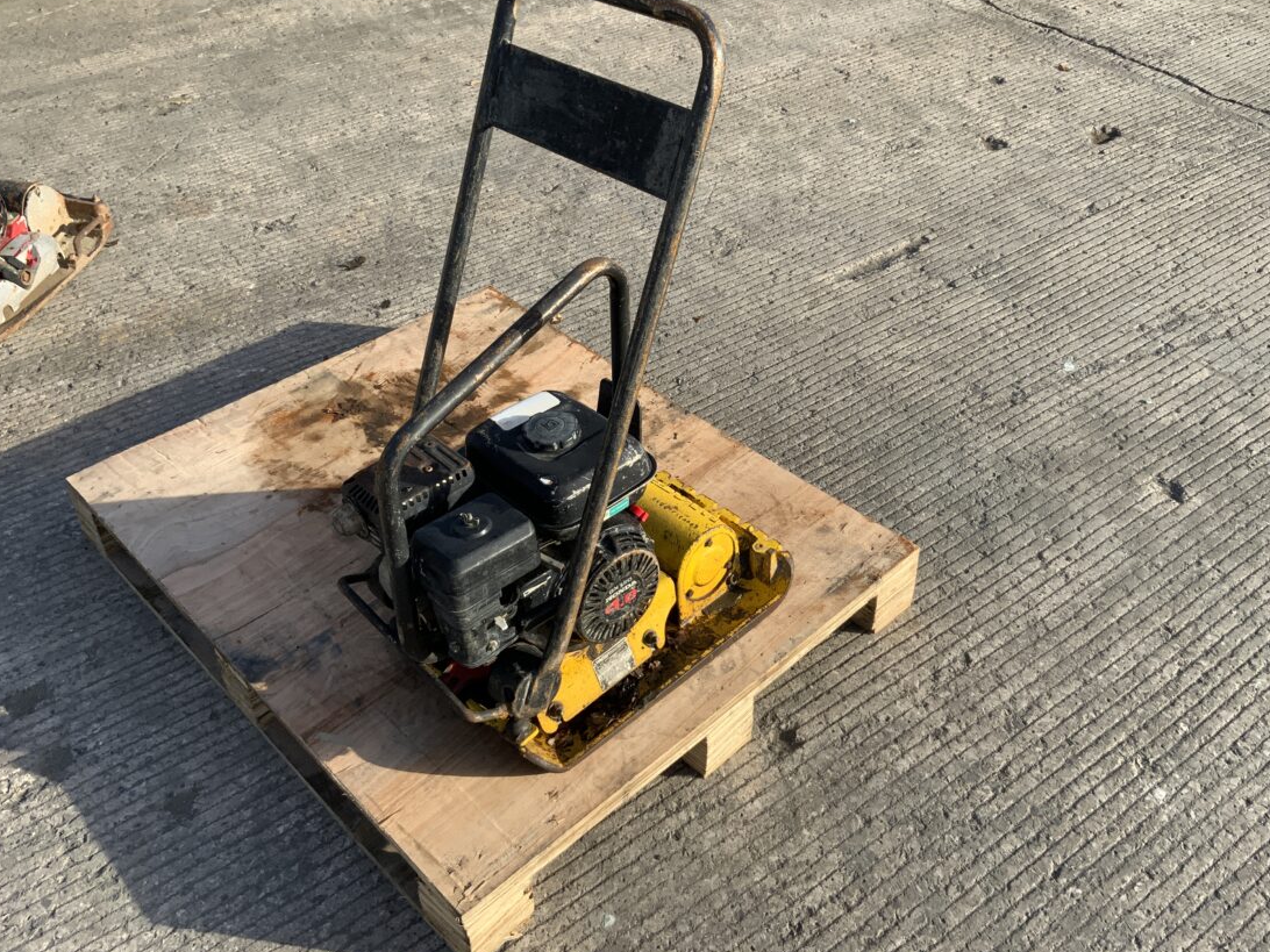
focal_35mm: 34
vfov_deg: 41.7
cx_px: 695
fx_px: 1247
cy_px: 410
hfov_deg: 53.9
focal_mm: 3
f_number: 1.8
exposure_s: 1/869
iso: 16
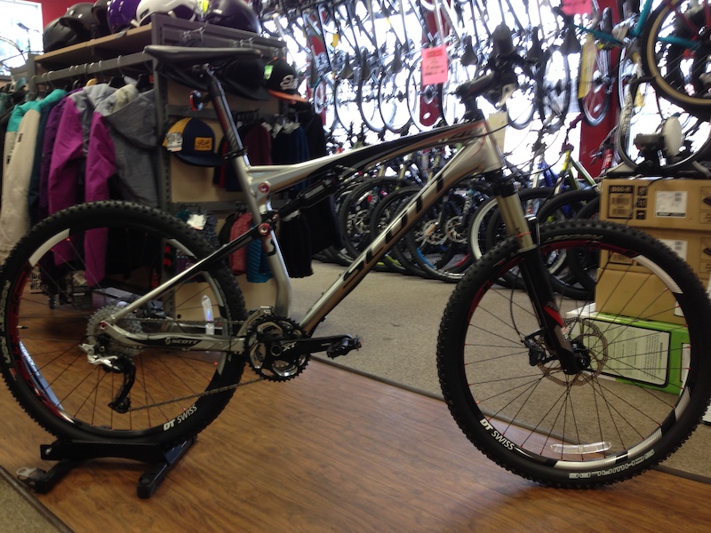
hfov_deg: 55.4
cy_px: 266
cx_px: 356
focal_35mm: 33
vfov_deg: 42.9
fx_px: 678
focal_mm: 4.12
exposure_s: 1/20
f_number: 2.4
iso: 80
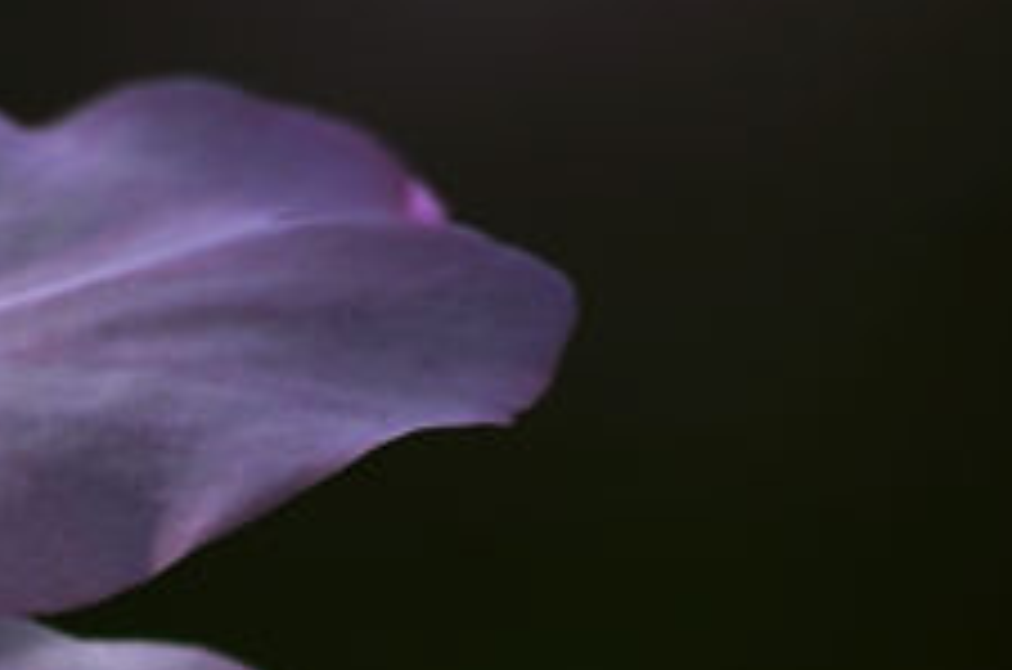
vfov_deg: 1.3
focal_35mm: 1051
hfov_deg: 2.0
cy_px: 778
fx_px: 29491
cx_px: -1637
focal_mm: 105
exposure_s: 1/250
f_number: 5.6
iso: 100
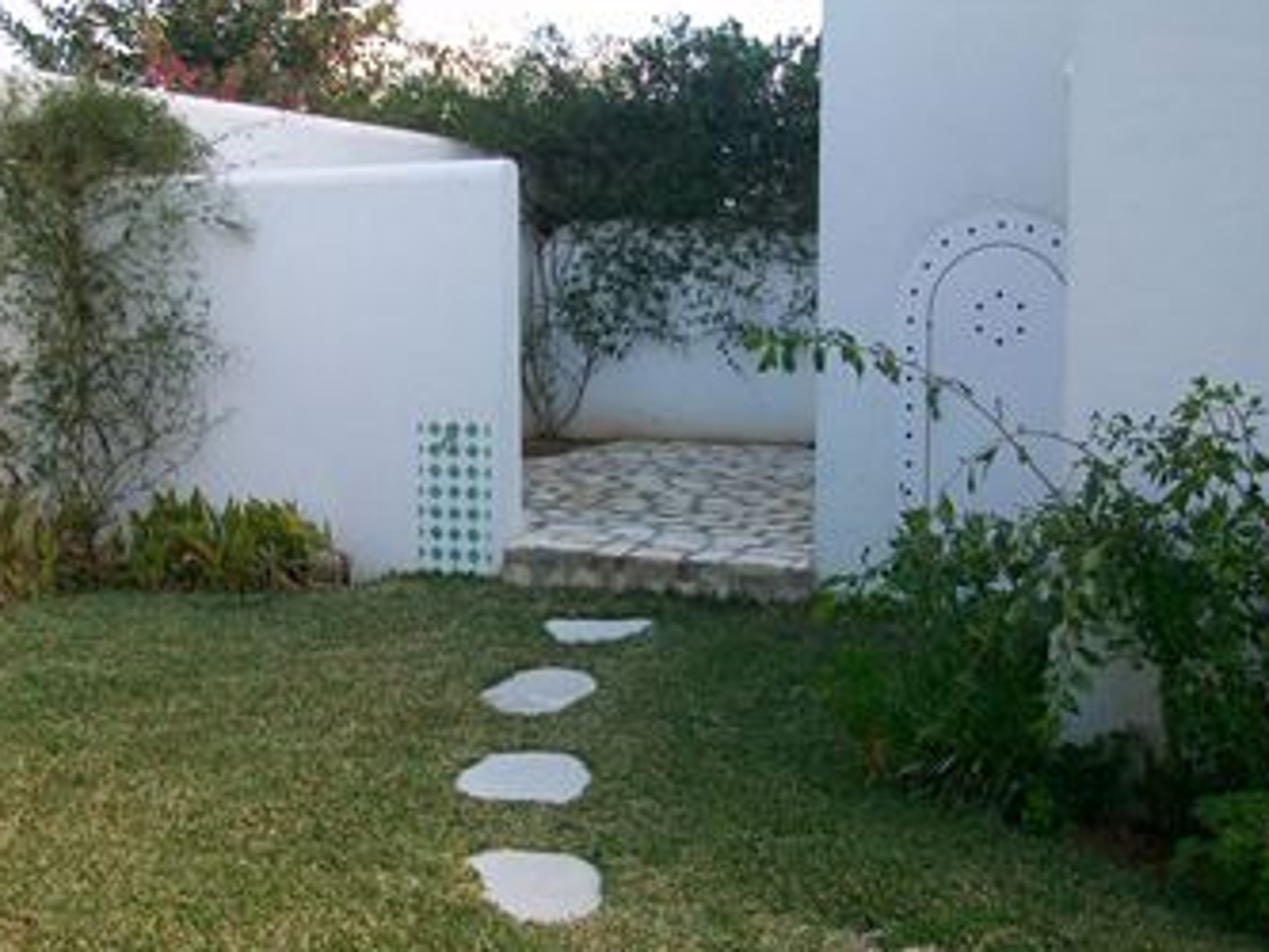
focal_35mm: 43
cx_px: 591
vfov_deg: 33.6
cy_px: 499
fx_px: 1577
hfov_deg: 43.8
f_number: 2.8
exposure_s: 1/200
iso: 64
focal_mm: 5.7
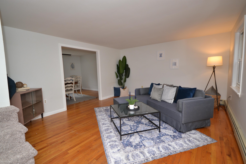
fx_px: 118
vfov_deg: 69.7
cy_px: 82
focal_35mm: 17
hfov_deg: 92.4
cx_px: 123
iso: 400
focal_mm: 11.5
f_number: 5.6
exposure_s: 1/60
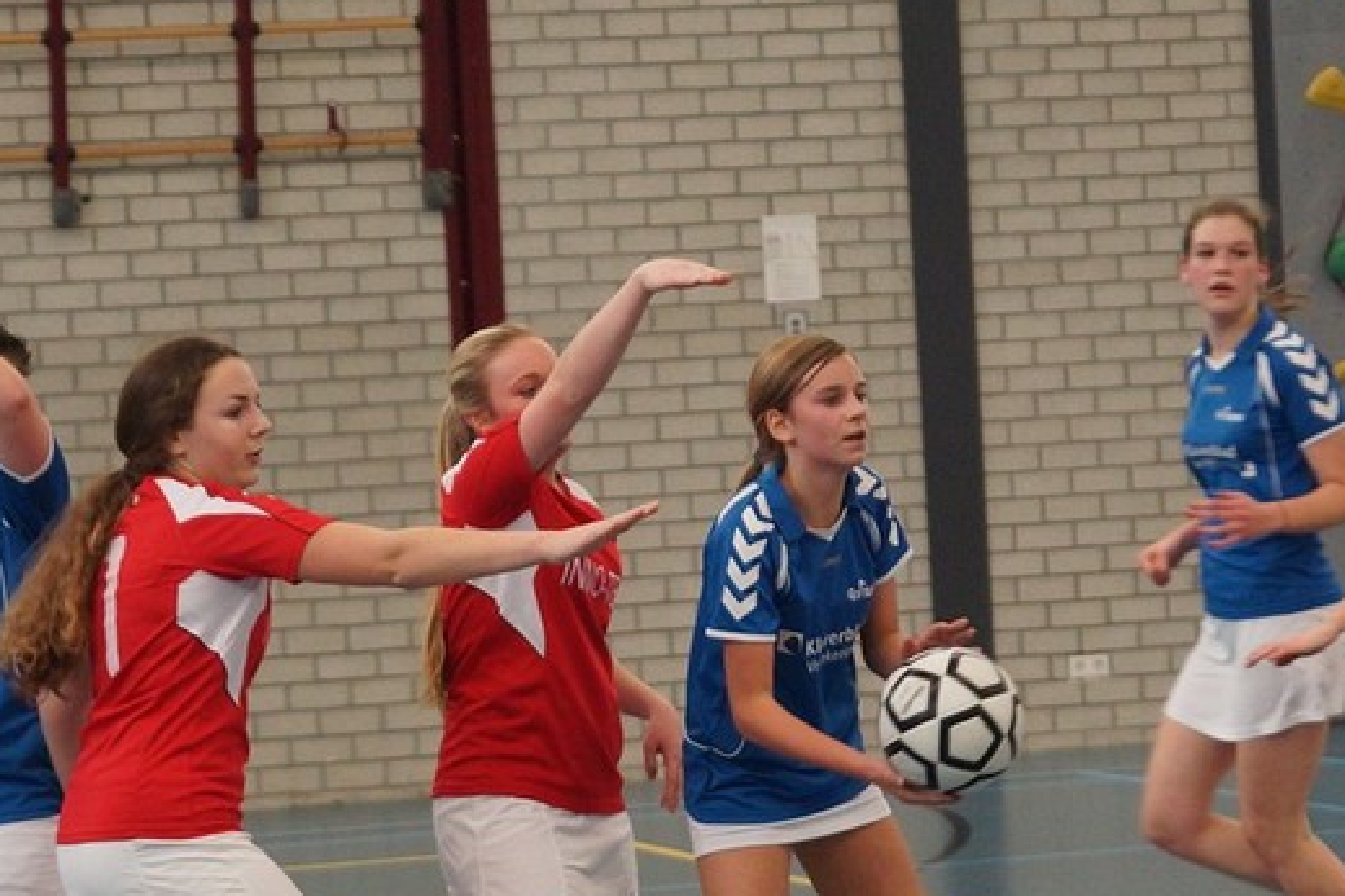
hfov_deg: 13.9
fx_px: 5529
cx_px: 824
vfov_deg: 9.3
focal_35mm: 148
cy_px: 682
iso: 800
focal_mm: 50
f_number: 2.8
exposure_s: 1/250
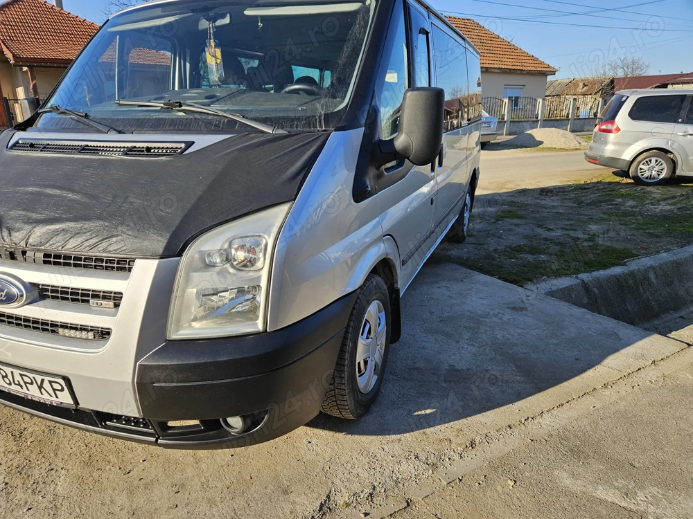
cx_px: 346
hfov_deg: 73.9
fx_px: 460
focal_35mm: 23
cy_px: 260
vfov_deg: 58.9
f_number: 1.8
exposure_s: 1/1580
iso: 32
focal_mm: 5.4
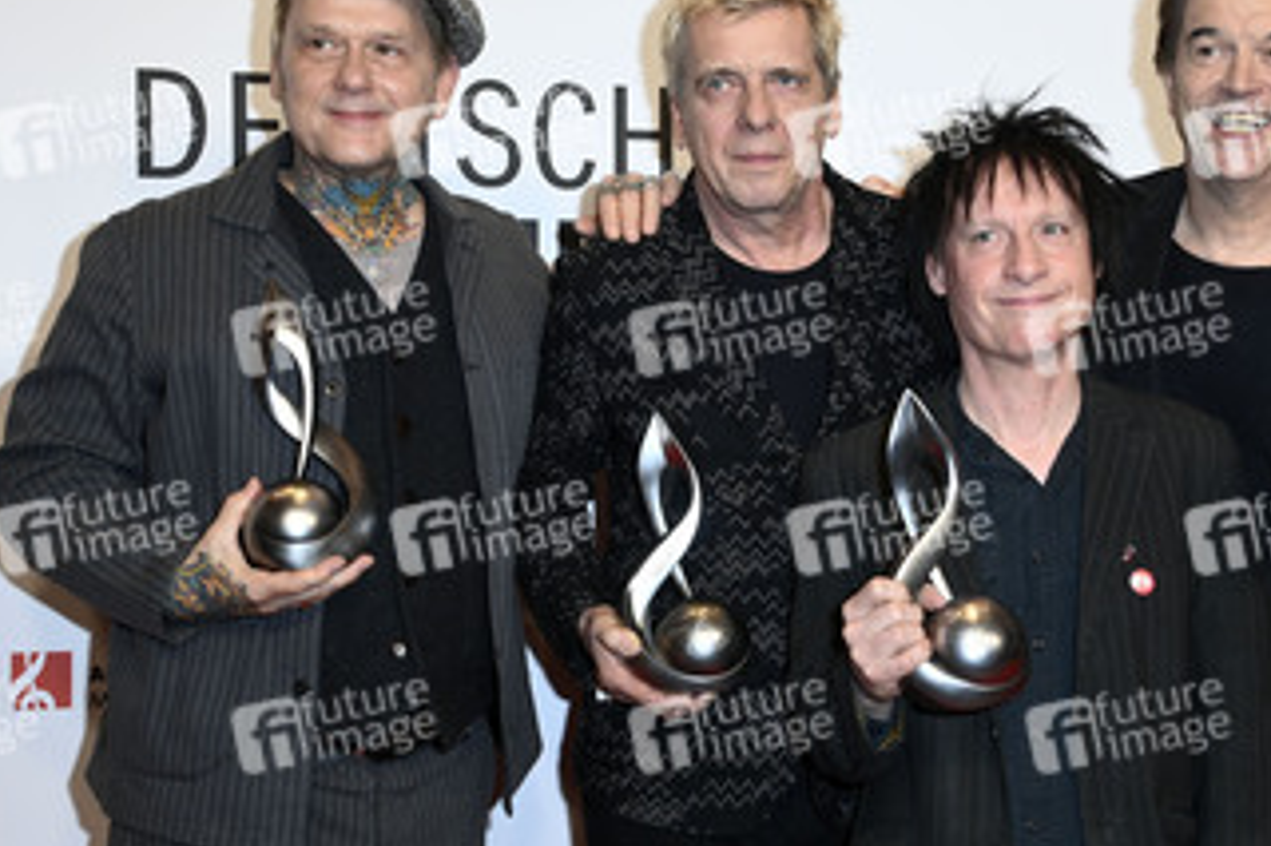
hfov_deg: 32.3
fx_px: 2188
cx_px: 784
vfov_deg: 21.9
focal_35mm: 62
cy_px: 429
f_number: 5.6
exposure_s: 1/250
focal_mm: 44
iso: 1250
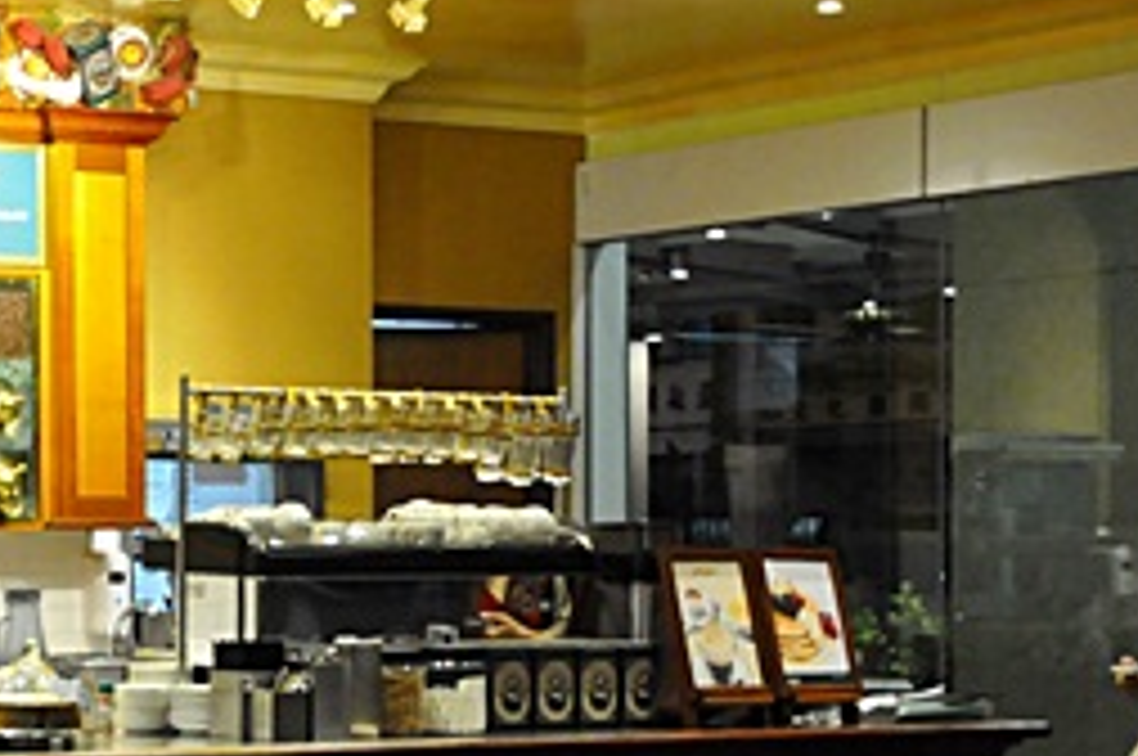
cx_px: -148
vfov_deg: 14.1
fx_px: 3040
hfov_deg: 20.1
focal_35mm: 96
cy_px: 603
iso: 2000
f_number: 4
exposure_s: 1/60
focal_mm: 25
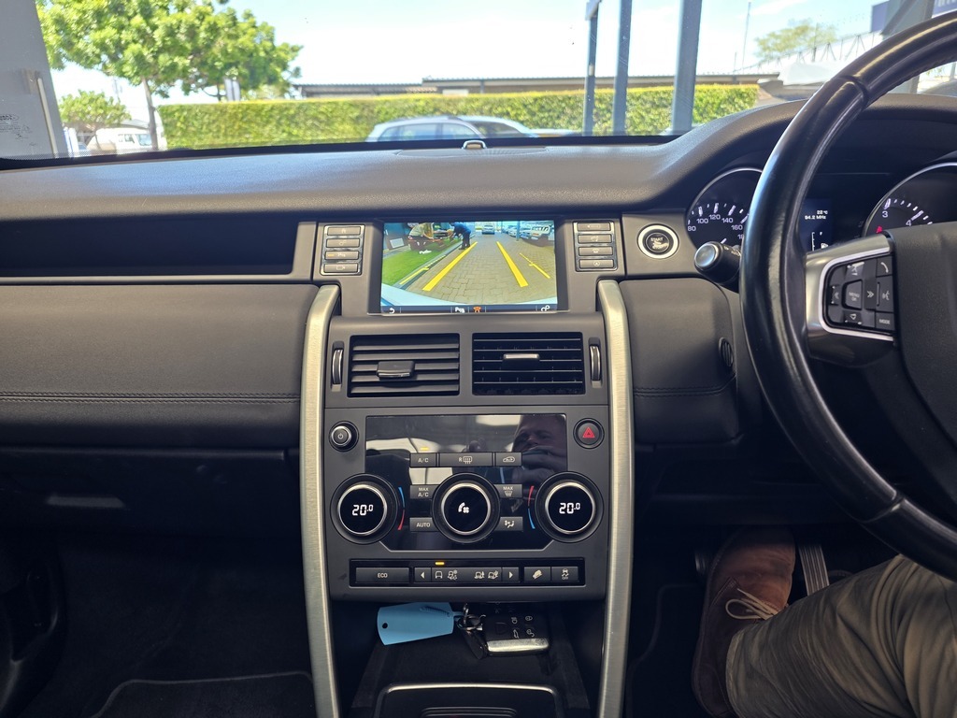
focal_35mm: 23
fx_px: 636
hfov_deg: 73.9
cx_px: 478
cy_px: 359
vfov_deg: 58.9
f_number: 1.7
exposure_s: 1/54
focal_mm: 6.25
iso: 80
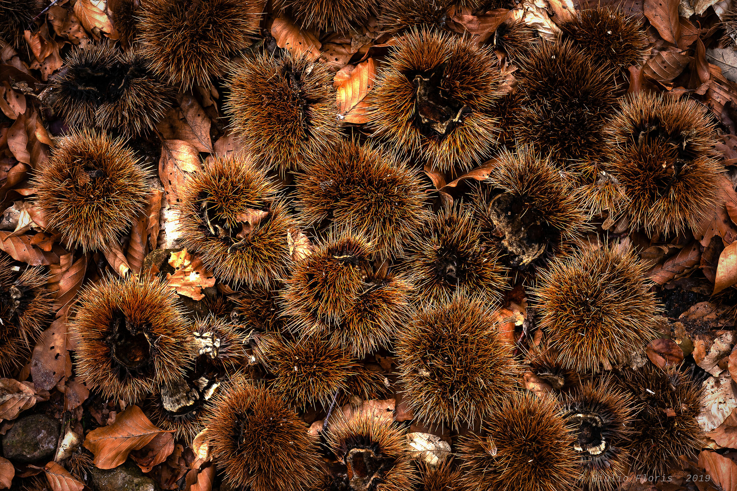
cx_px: 368
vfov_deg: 14.7
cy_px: 246
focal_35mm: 93
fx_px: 1904
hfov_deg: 21.9
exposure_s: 1/50
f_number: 13
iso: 100
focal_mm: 62
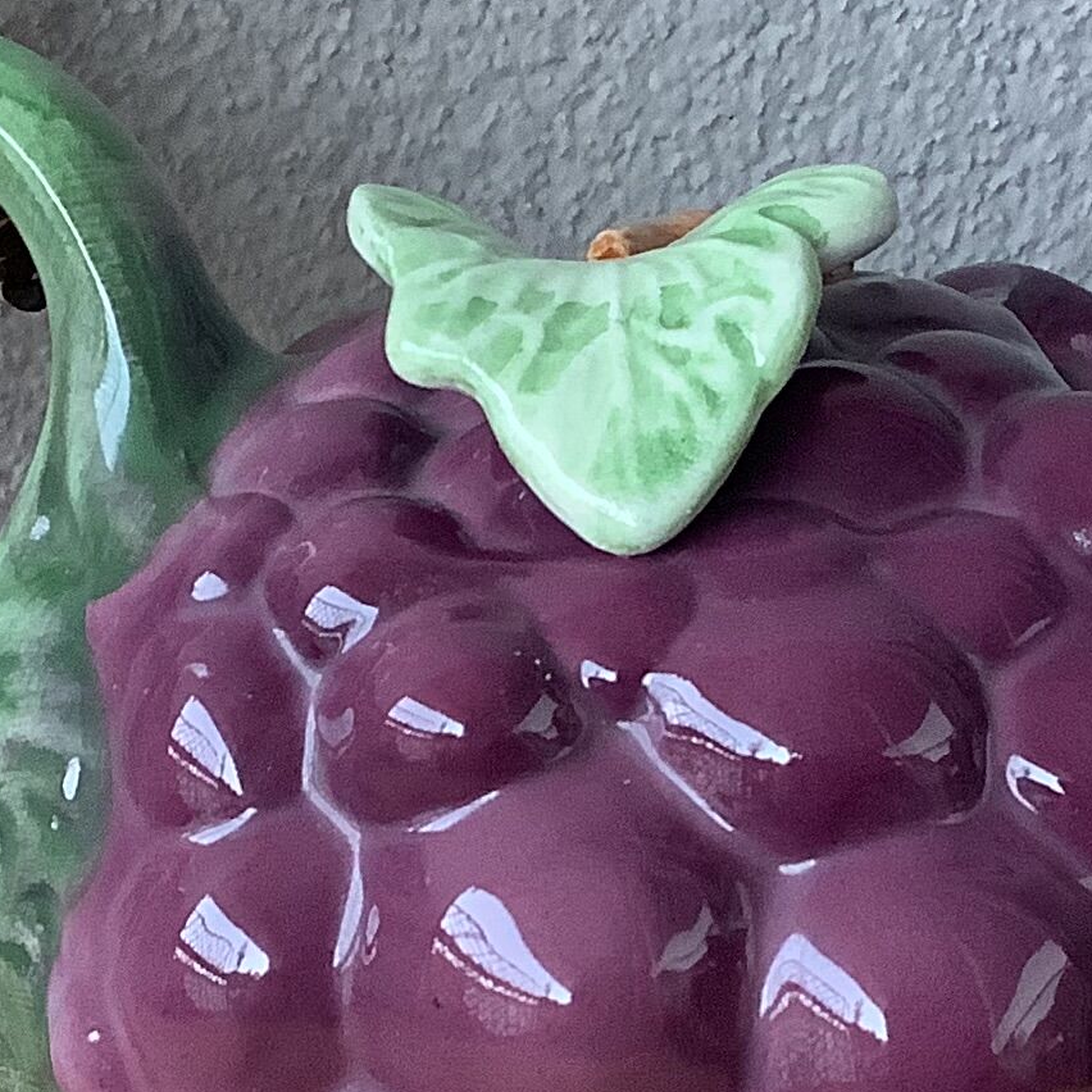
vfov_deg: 16.4
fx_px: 3747
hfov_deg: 16.6
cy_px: 924
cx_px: 666
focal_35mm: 105
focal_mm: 3.3
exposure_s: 1/50
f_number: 2.4
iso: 320
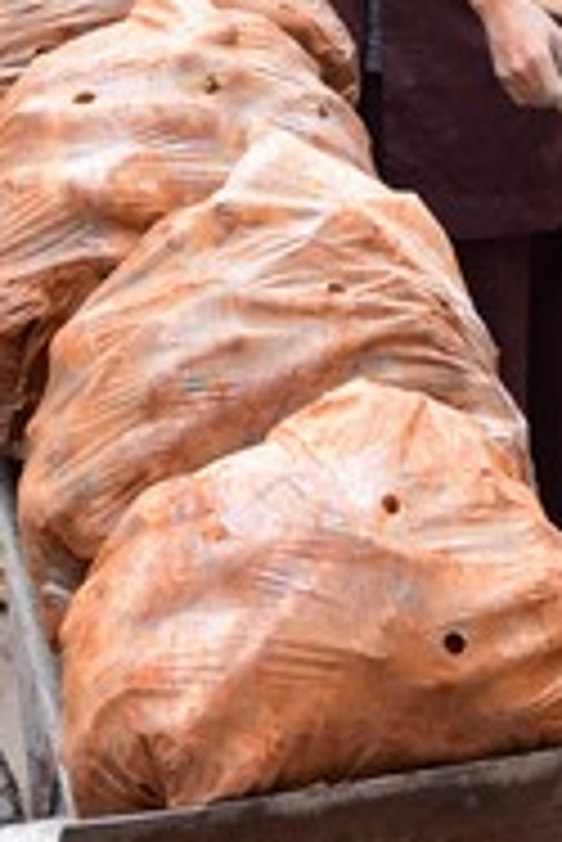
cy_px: -437
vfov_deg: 14.4
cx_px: -4
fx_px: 3085
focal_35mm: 132
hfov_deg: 10.3
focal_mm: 38
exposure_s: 1/160
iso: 400
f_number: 6.3
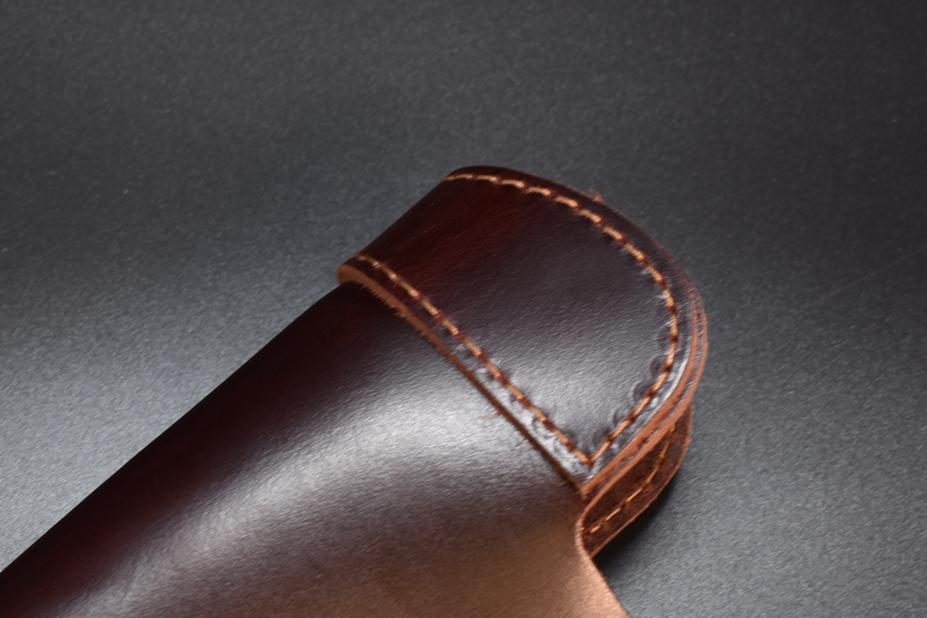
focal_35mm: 132
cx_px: 381
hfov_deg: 15.5
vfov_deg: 10.3
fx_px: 3399
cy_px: 534
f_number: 4.5
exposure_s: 1/13
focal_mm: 34
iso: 100
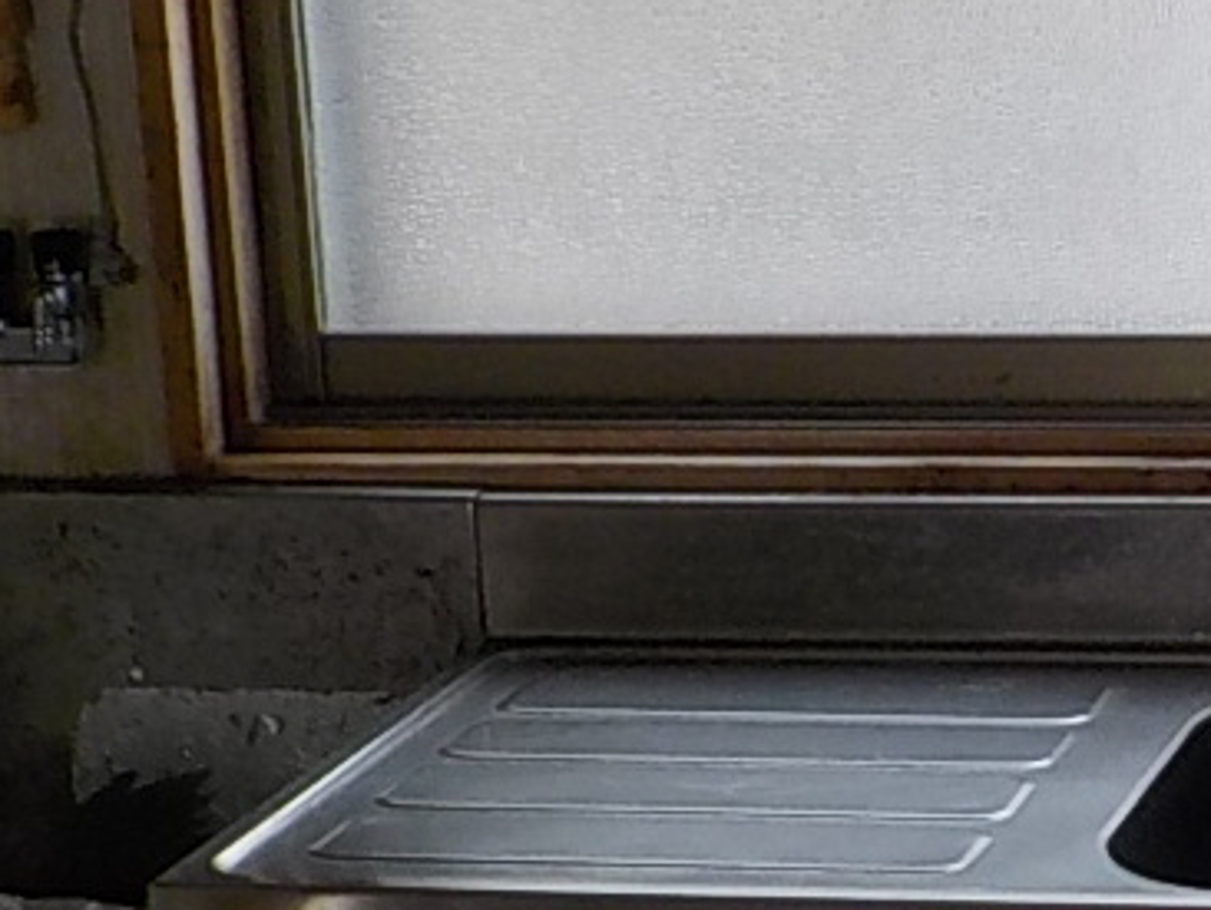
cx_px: 1400
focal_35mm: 131
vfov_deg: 11.3
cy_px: 721
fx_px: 4586
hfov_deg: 14.6
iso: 125
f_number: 3.3
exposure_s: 1/200
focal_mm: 4.1
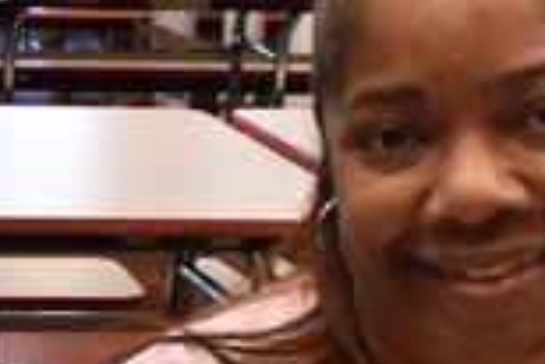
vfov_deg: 9.6
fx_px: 2121
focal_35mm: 140
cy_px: 488
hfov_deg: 13.2
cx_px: -439
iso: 360
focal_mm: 18
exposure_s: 1/30
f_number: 7.1
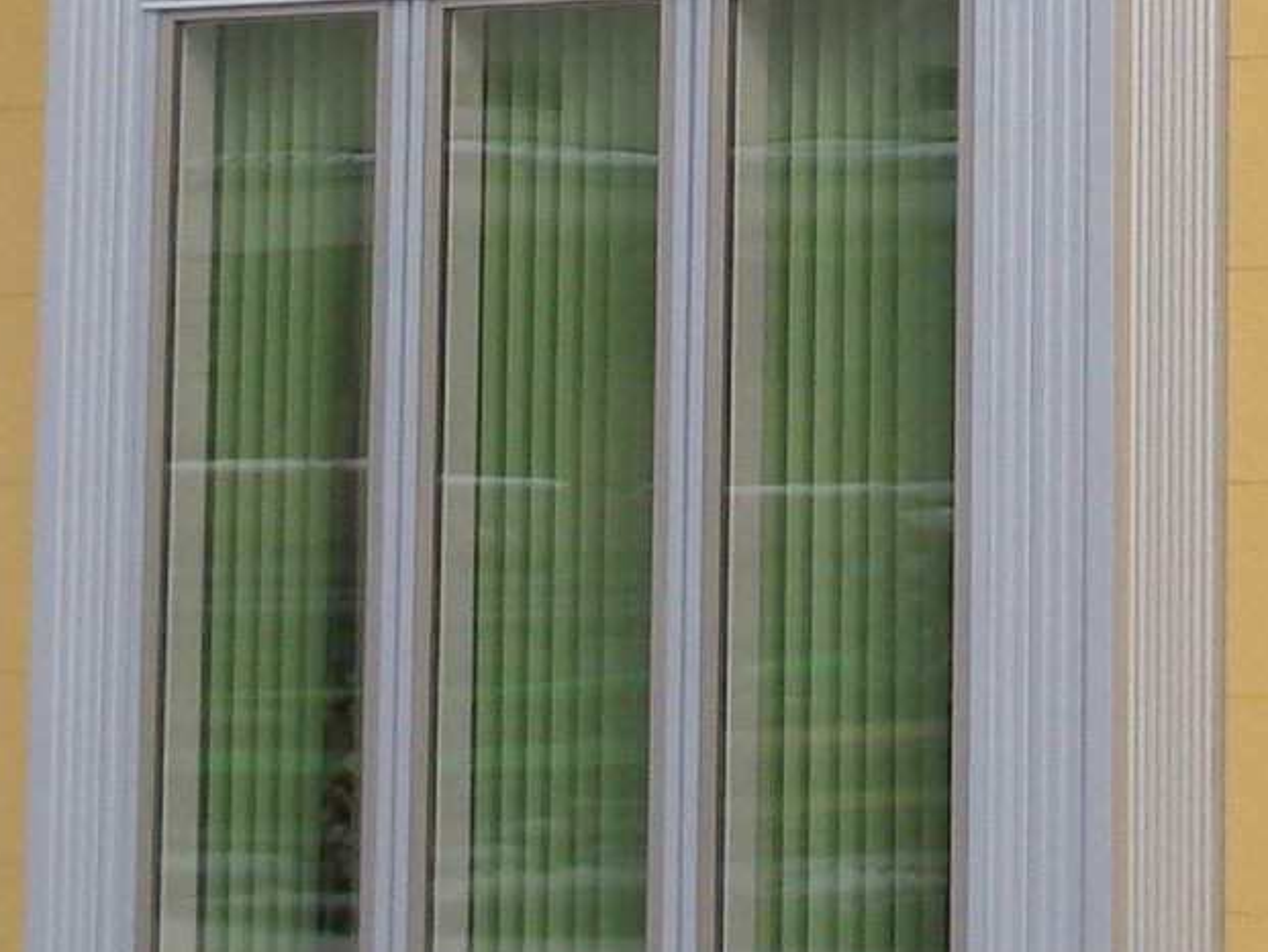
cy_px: -527
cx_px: 1013
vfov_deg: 8.6
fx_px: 6192
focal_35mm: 169
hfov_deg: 11.6
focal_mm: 6.8
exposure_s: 1/400
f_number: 4.6
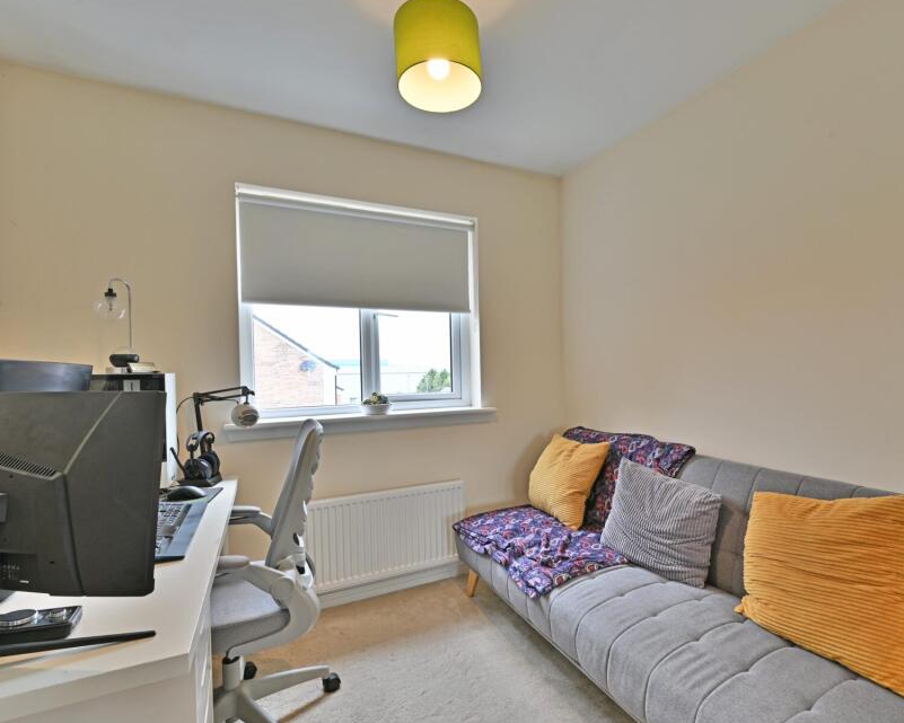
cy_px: 378
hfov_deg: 86.1
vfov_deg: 73.8
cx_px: 497
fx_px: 482
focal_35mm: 18
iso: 125
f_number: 11
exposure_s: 1/4
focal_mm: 15
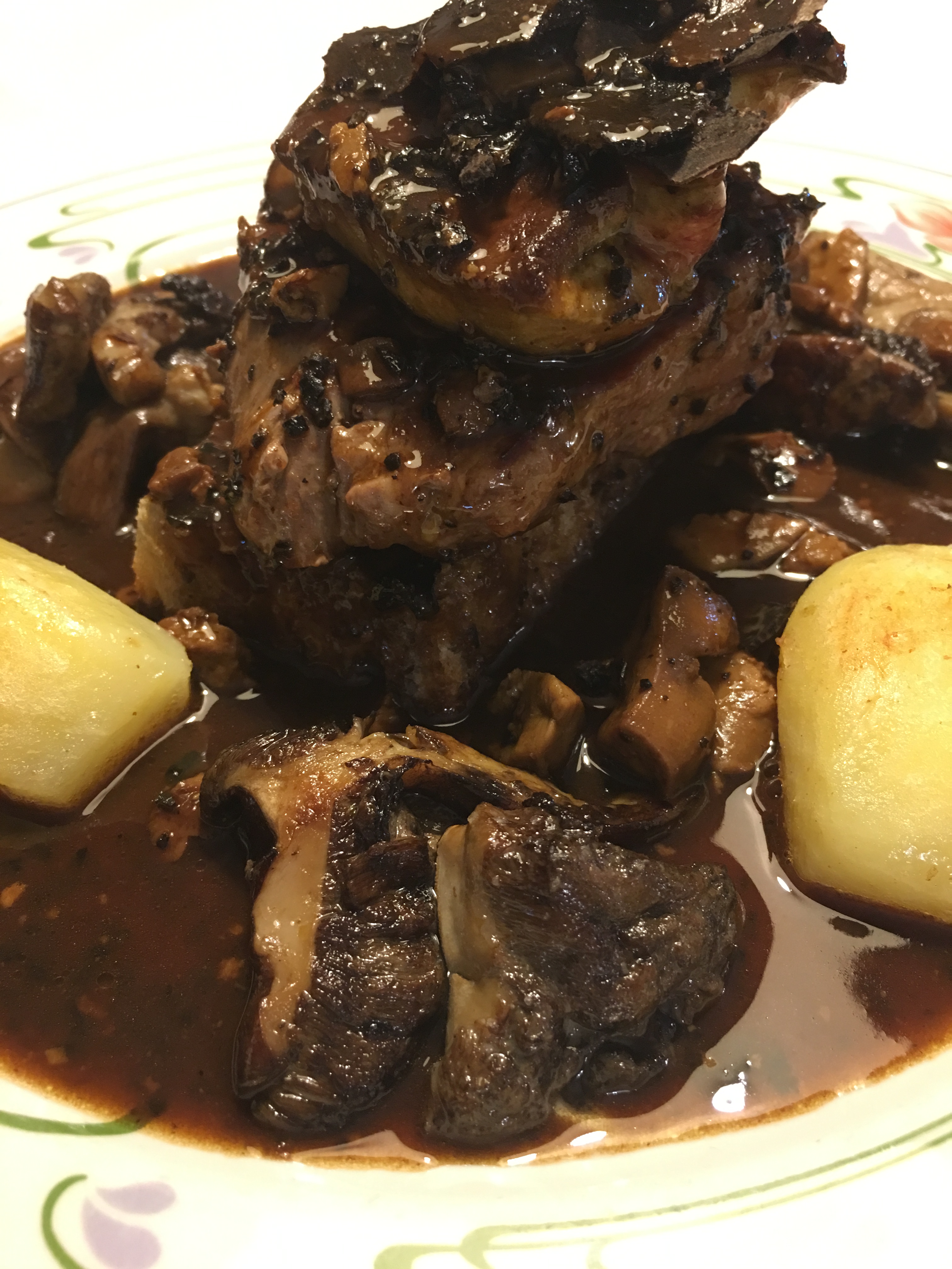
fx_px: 1063
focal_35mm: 29
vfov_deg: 61.7
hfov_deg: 48.2
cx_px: 476
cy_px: 634
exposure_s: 1/17
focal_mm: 4.15
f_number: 2.2
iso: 100
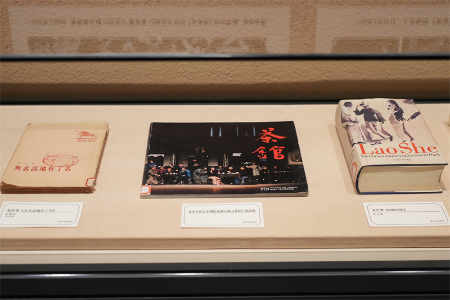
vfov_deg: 24.6
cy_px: 150
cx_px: 225
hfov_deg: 36.2
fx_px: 688
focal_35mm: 55
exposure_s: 1/100
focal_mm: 55
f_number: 4
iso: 2500
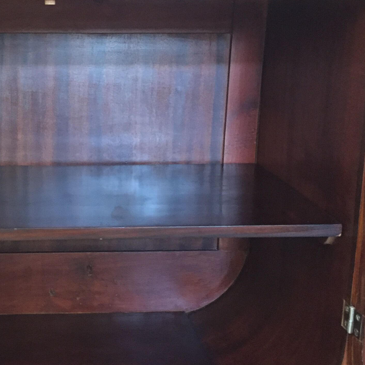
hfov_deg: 28.5
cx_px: 73
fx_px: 704
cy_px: 178
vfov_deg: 29.1
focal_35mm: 59
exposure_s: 1/17
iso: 500
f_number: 2.2
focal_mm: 4.15
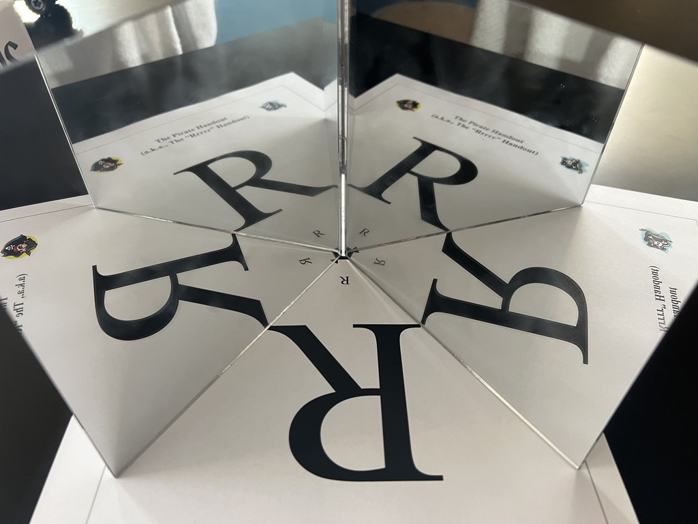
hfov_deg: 67.3
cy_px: 262
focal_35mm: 26
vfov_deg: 53.1
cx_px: 349
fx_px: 524
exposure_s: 1/60
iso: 200
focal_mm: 5.7
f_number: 1.5
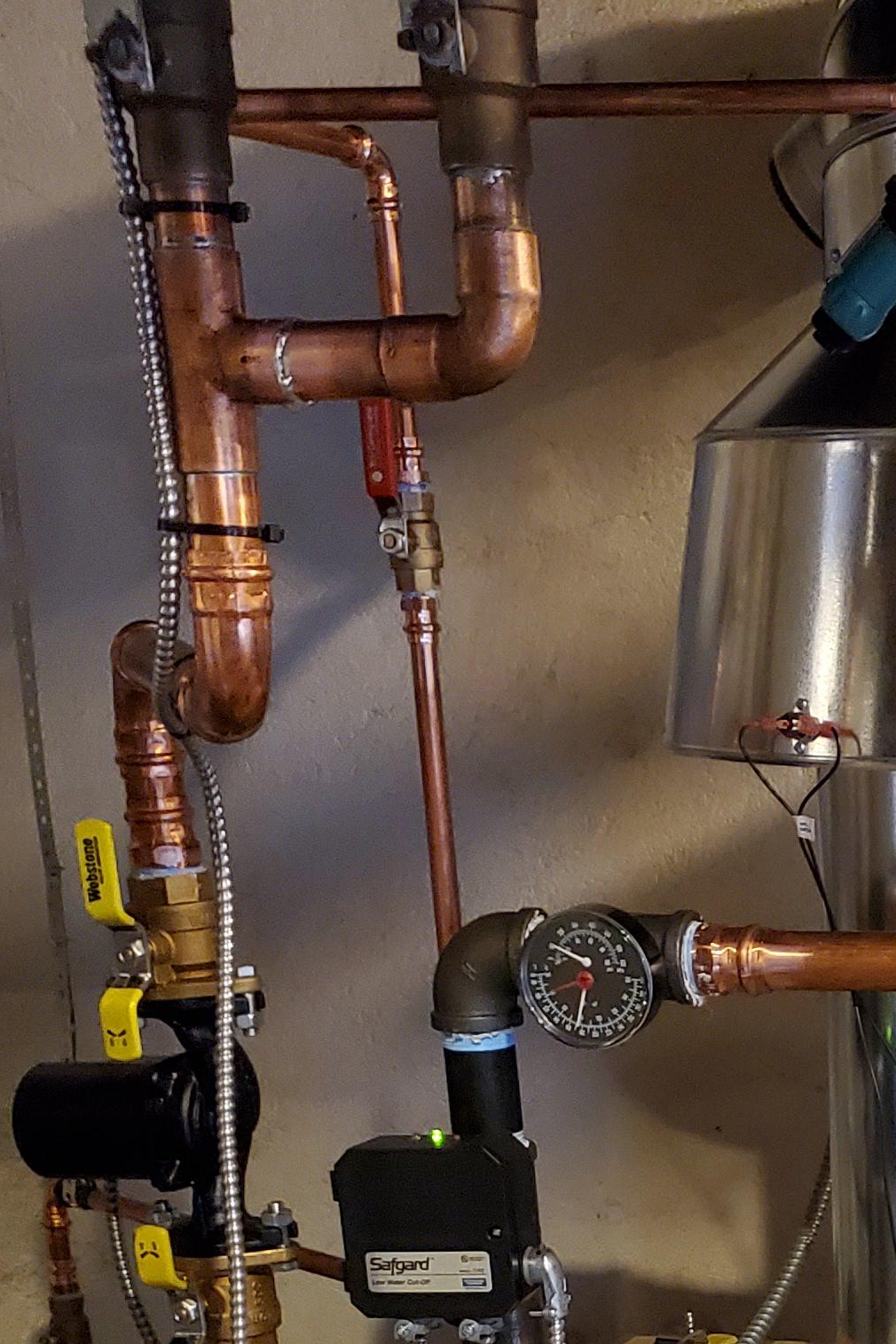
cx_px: 1191
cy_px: 1366
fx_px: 2687
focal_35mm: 72
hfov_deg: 17.6
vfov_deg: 26.5
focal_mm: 4.3
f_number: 1.5
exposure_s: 1/24
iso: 640
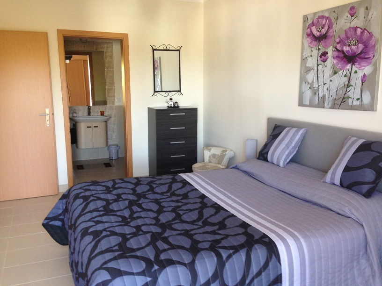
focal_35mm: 33
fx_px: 364
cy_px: 143
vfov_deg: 42.9
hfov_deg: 55.4
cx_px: 191
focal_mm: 4.12
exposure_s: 1/20
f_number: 2.4
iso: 125
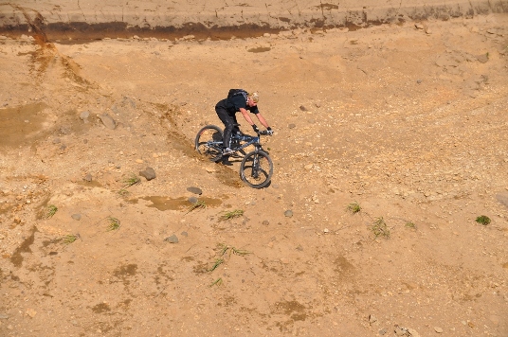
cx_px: 254
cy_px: 168
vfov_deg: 13.0
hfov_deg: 19.5
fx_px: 1480
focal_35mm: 105
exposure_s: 1/1000
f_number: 8
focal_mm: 70
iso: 200
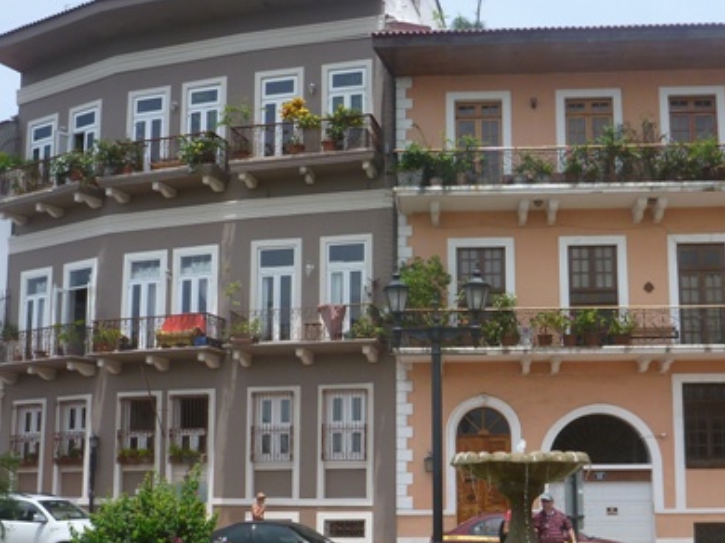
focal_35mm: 46
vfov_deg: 31.2
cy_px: 372
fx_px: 963
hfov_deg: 41.2
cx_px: 407
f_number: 3.3
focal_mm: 4.9
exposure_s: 1/800
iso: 100
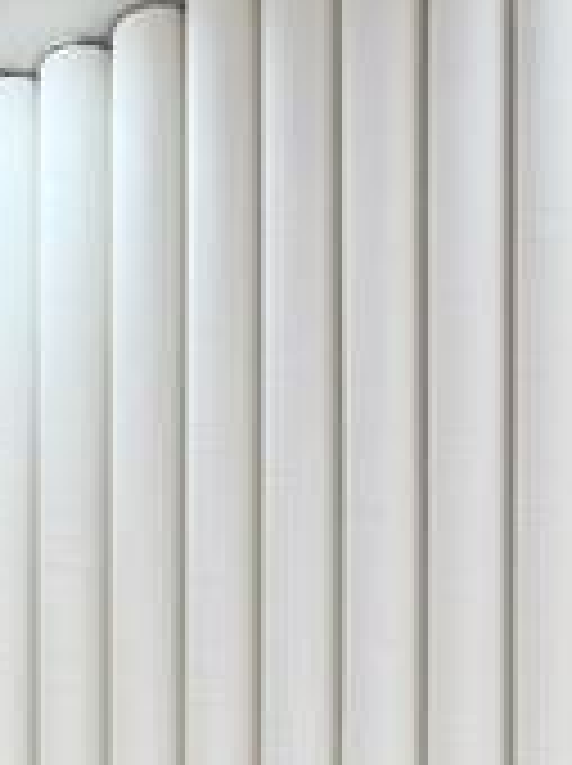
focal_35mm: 133
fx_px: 2938
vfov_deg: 11.7
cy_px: 1926
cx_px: -169
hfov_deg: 10.9
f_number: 1.78
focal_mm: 6.76
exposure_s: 1/317
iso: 100
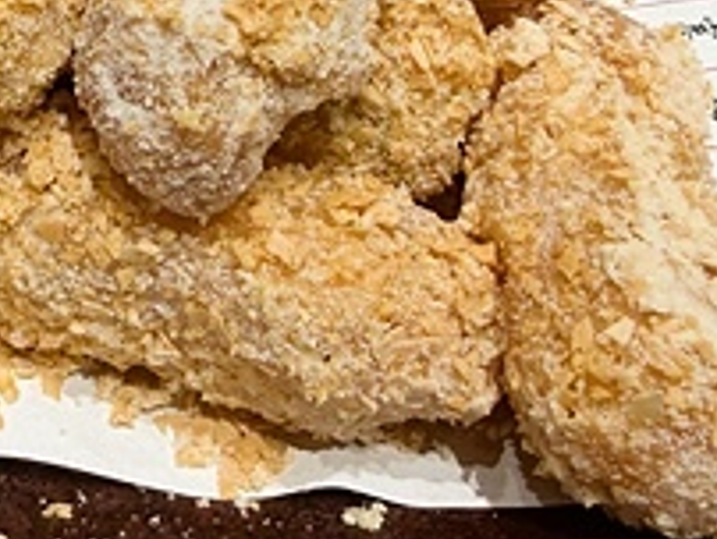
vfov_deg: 18.2
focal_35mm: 76
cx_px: 89
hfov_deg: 25.0
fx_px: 1576
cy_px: -145
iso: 50
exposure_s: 1/100
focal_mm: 2.22
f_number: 2.2
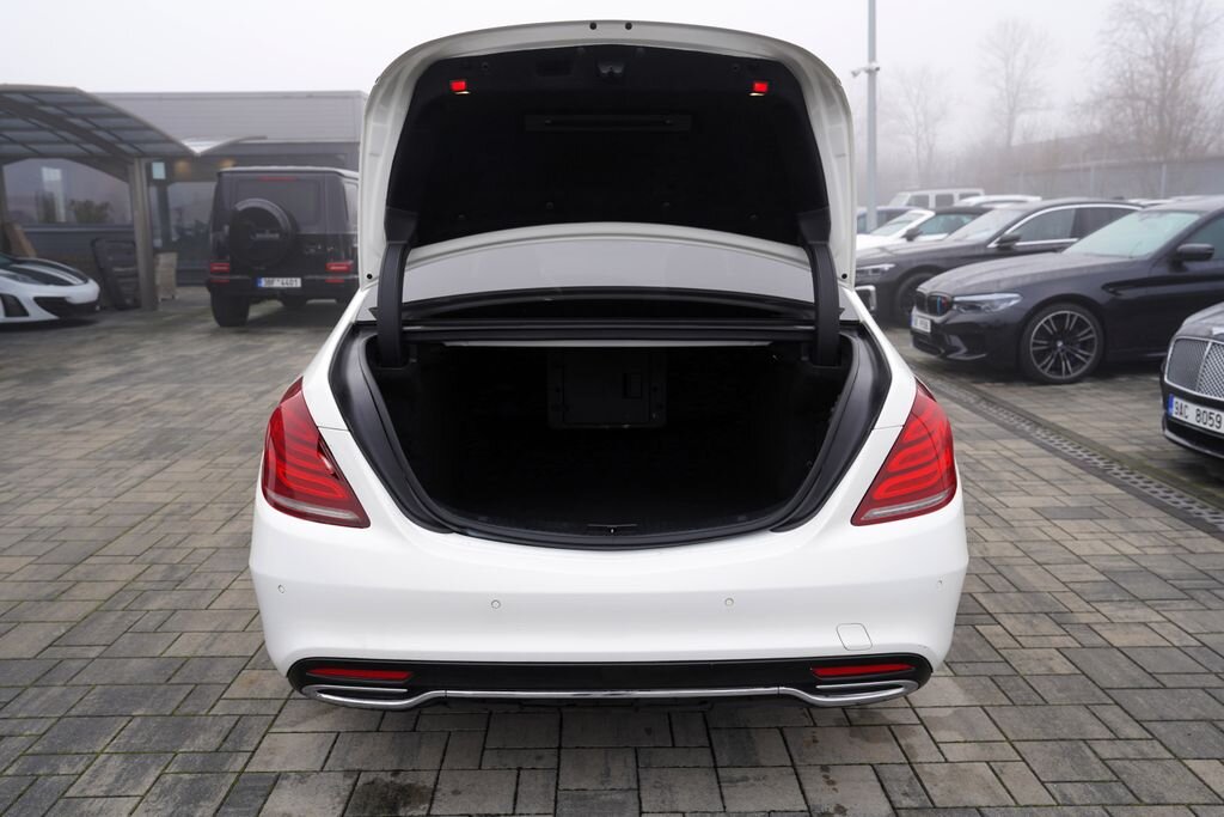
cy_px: 408
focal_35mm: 30
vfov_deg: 43.6
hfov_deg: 61.9
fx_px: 1020
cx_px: 612
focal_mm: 30
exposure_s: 1/100
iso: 100
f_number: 5
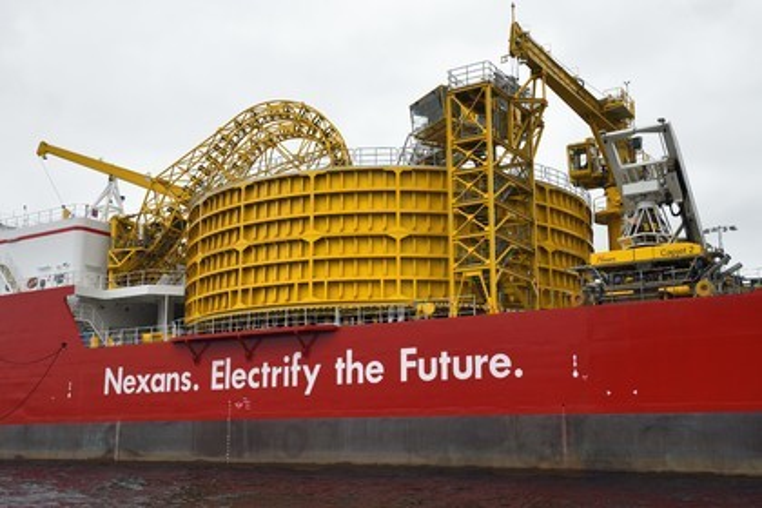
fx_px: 804
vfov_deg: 35.1
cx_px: 381
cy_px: 254
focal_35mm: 38
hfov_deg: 50.7
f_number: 6.3
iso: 400
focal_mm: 38
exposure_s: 1/800
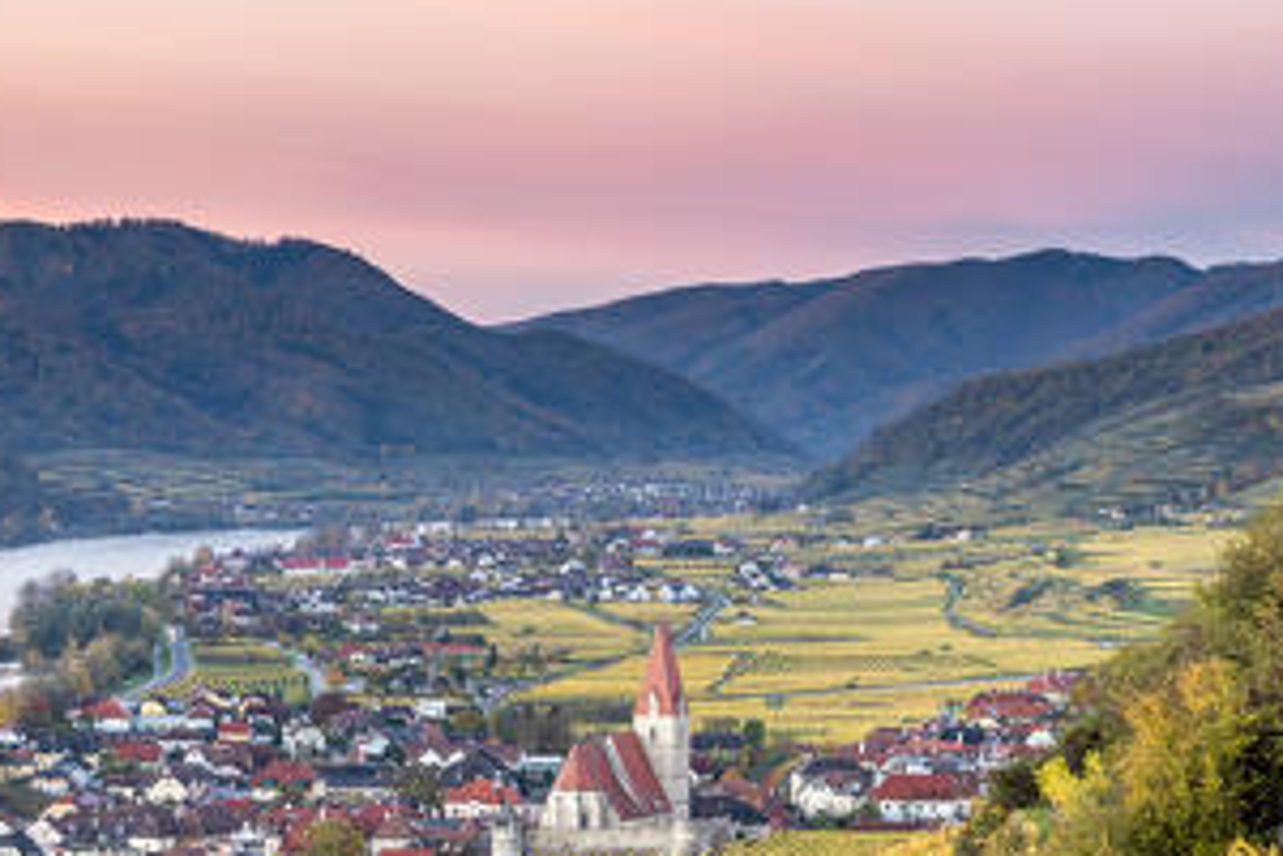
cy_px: 676
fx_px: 4134
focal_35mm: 116
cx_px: 227
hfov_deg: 17.5
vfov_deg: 11.8
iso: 100
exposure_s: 1/2.5
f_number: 11
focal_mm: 58
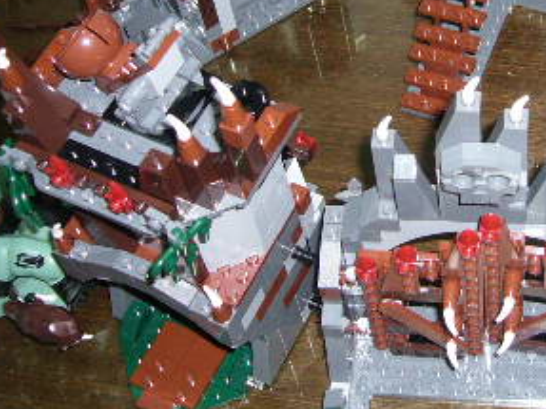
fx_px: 1230
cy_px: 61
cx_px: 432
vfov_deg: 18.6
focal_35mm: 78
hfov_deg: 24.7
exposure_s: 1/60
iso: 100
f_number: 2.8
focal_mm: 5.8
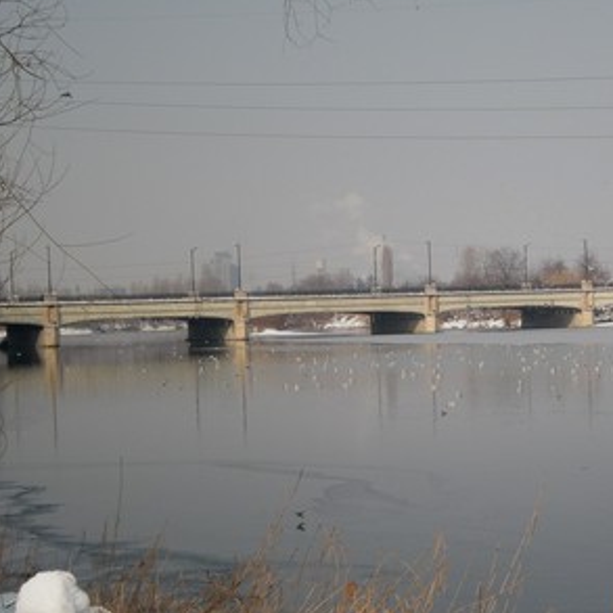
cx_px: 487
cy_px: 371
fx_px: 2084
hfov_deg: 16.6
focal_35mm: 104
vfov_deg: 16.7
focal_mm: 11.5
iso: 64
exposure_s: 1/150
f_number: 8.8
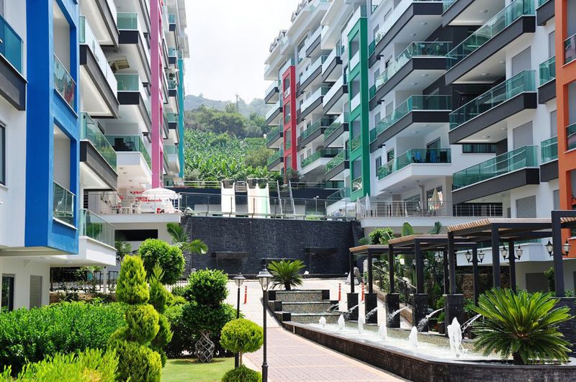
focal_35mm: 68
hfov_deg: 29.9
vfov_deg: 20.1
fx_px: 1078
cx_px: 288
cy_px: 191
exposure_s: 1/320
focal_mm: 45
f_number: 10
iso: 200
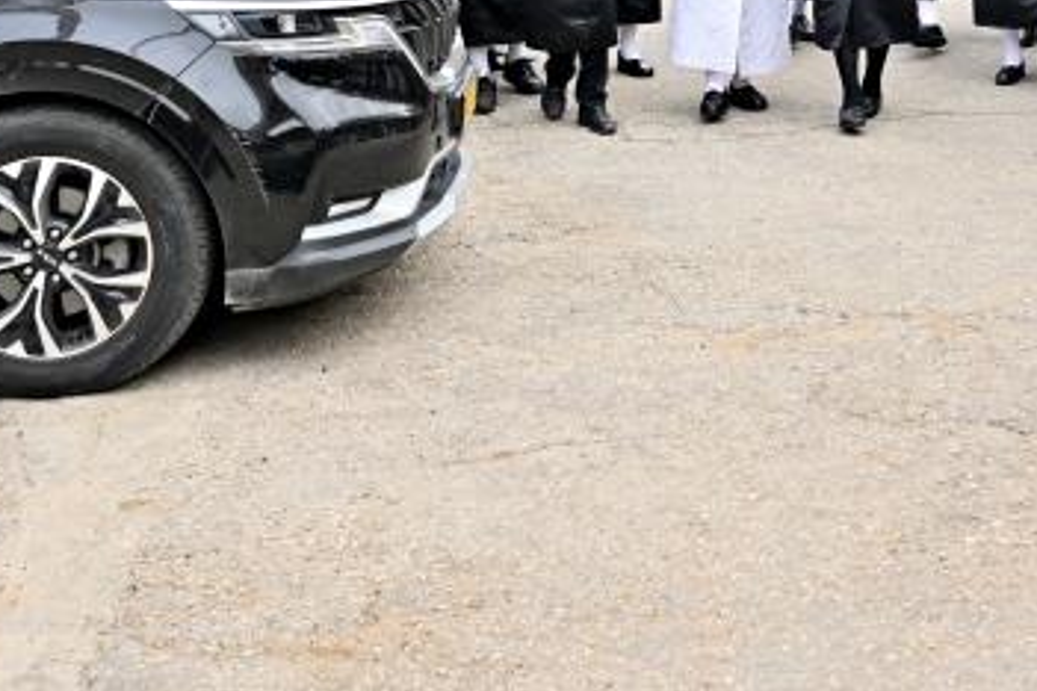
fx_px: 2016
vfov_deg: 18.3
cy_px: -164
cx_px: 901
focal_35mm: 70
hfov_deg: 27.9
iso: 100
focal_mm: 24
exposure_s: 1/640
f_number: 4
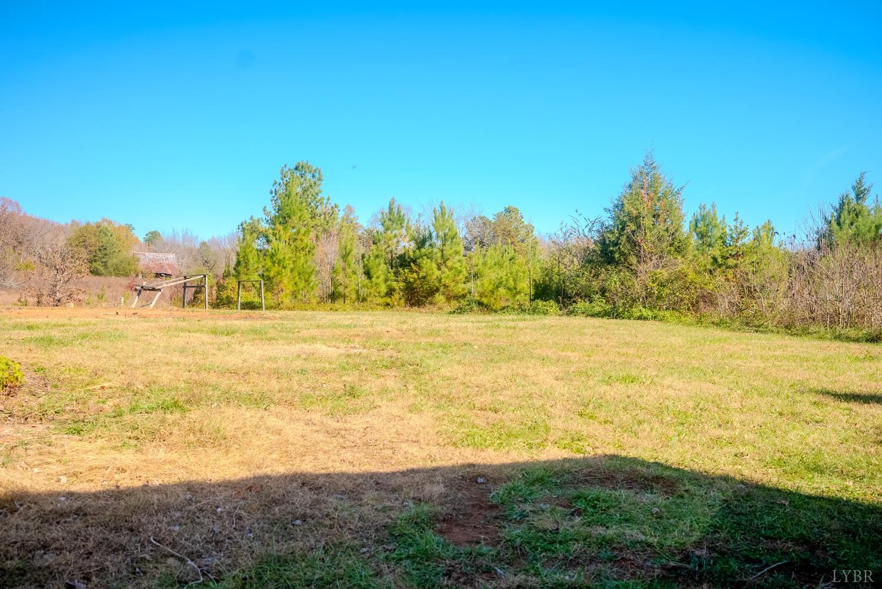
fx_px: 858
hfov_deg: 54.4
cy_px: 294
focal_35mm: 35
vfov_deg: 37.9
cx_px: 441
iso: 100
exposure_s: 1/500
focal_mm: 35
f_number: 7.1
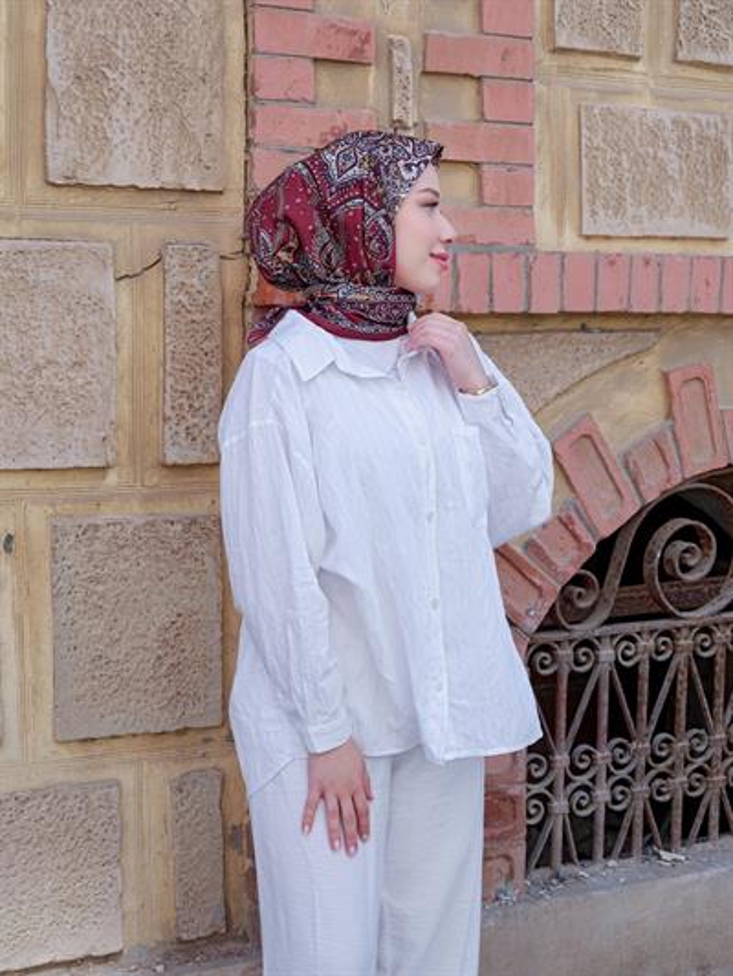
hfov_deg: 26.6
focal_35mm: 55
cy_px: 488
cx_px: 366
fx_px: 1552
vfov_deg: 34.9
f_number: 6.4
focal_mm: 70
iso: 320
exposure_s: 1/320
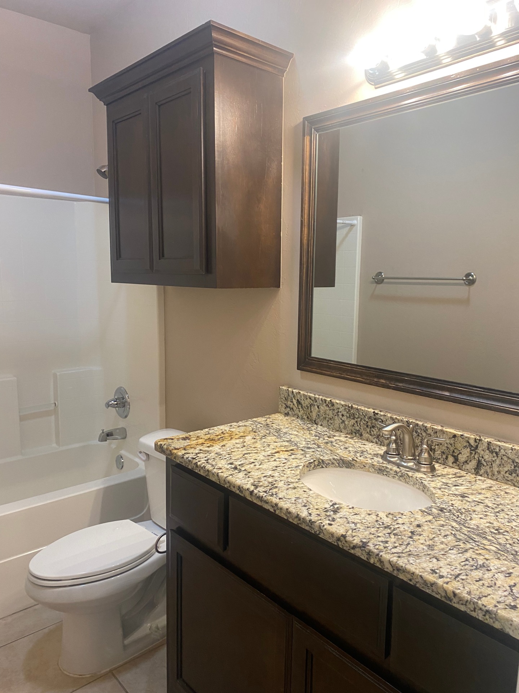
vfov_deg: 67.3
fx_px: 520
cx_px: 260
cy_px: 346
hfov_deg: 53.1
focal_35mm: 26
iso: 160
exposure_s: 1/60
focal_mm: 4.25
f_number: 1.8
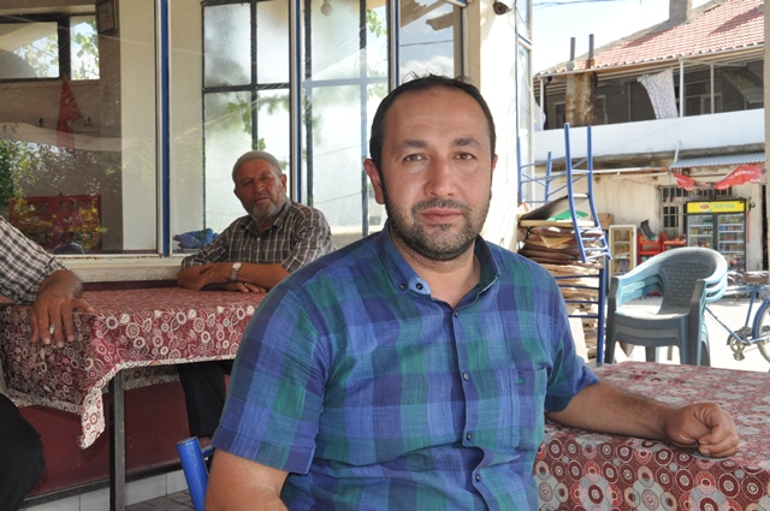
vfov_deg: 34.1
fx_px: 833
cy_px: 256
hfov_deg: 49.6
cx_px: 385
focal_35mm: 39
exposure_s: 1/200
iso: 800
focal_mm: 26
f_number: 14
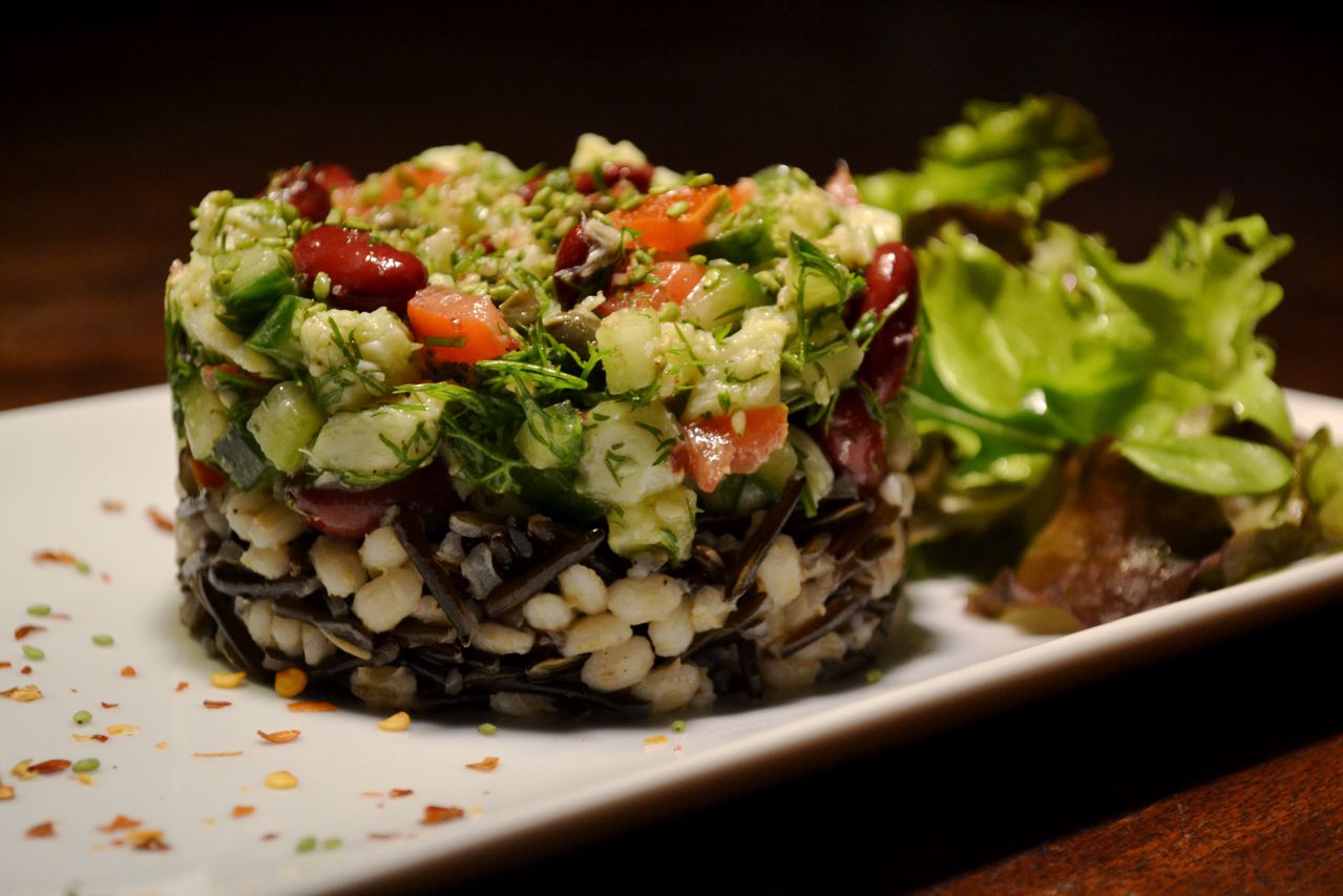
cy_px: 448
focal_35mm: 82
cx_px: 672
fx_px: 3078
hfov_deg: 24.6
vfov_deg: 16.6
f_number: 5.6
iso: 1250
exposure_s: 1/60
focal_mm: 55
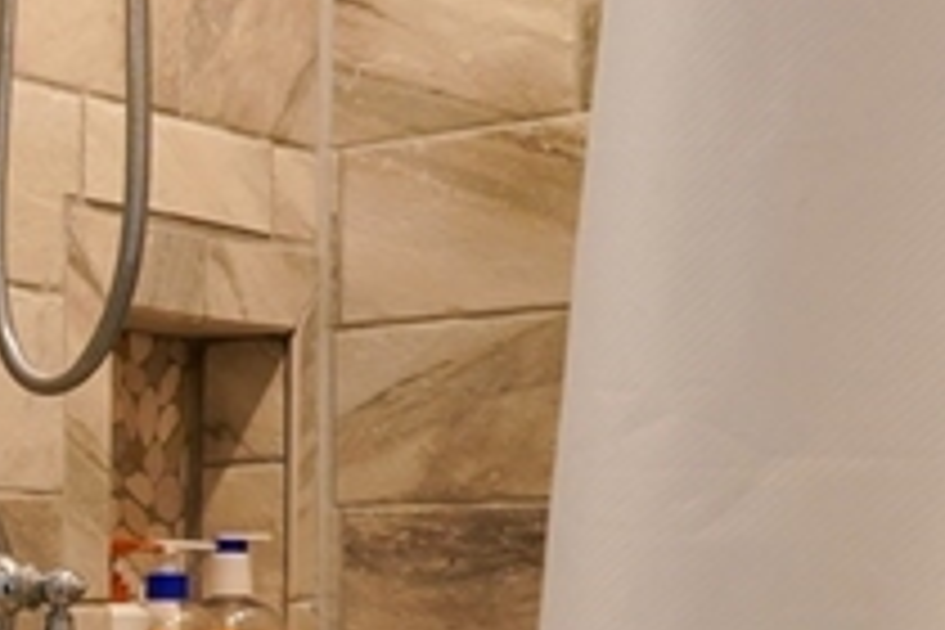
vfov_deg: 16.2
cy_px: 601
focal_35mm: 83
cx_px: -1116
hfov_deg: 16.3
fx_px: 2179
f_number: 8
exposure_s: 1/15
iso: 640
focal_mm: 17
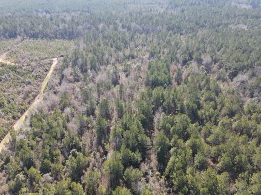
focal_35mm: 24
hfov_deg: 71.6
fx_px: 181
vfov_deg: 56.8
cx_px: 130
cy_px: 98
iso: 170
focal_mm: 4.5
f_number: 2.8
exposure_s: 1/15
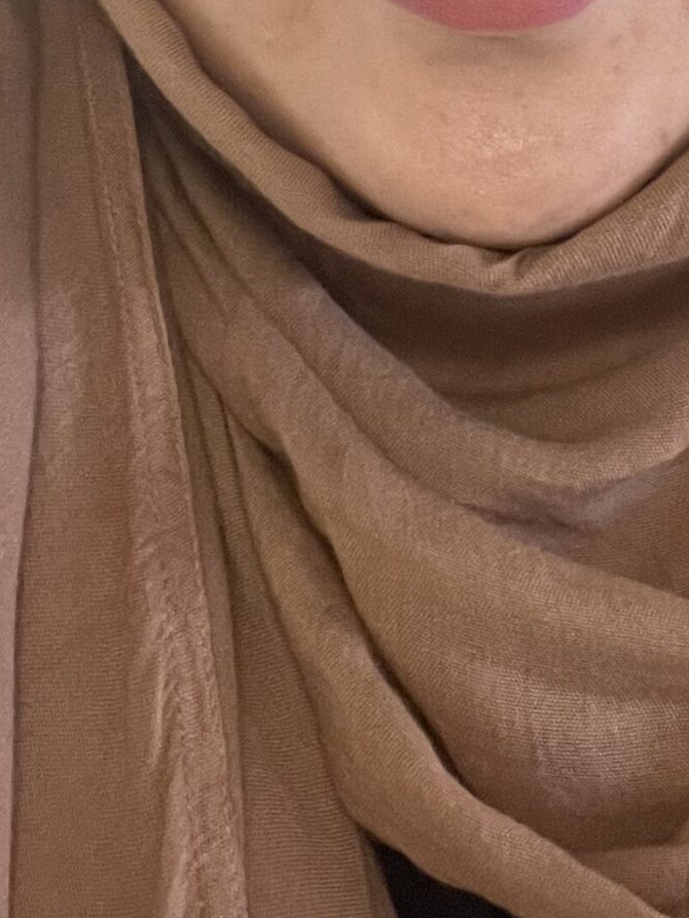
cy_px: 95
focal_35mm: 86
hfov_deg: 17.1
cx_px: 512
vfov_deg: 22.2
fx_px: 2282
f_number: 2.2
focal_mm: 2.71
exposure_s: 1/25
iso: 400
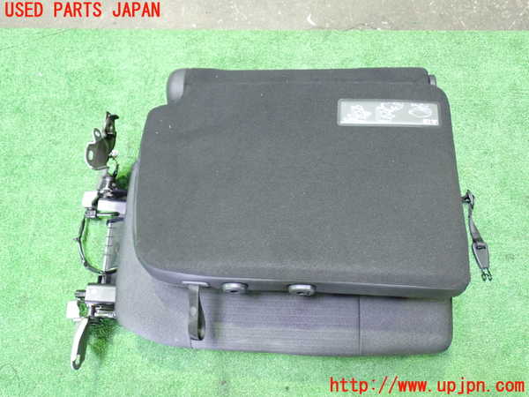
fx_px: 550
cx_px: 264
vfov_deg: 39.7
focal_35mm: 36
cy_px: 198
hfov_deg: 51.4
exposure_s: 1/13
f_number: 2.5
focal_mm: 6.37
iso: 800
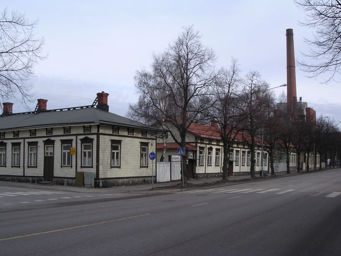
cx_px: 170
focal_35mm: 38
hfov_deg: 49.0
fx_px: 374
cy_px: 128
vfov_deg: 37.7
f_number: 5.6
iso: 100
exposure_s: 1/254
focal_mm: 5.8
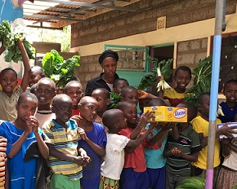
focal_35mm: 63
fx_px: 442
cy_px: 150
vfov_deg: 23.9
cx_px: 78
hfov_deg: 29.8
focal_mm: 4.15
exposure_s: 1/100
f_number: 2.2
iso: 25
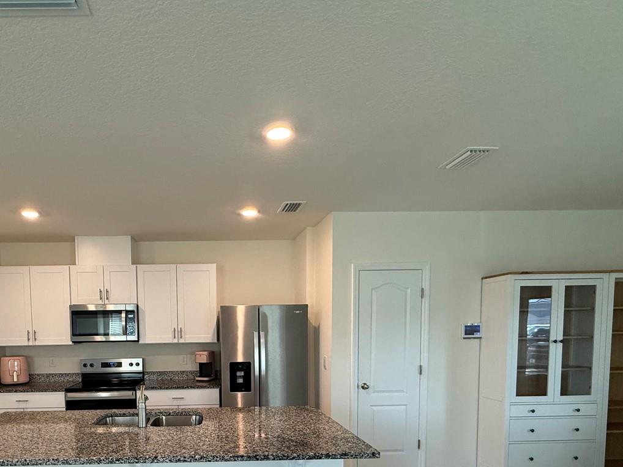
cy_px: 357
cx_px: 215
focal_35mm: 22
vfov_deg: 57.6
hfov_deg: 74.4
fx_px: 396
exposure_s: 1/120
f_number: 2.2
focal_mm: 2.22
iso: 250
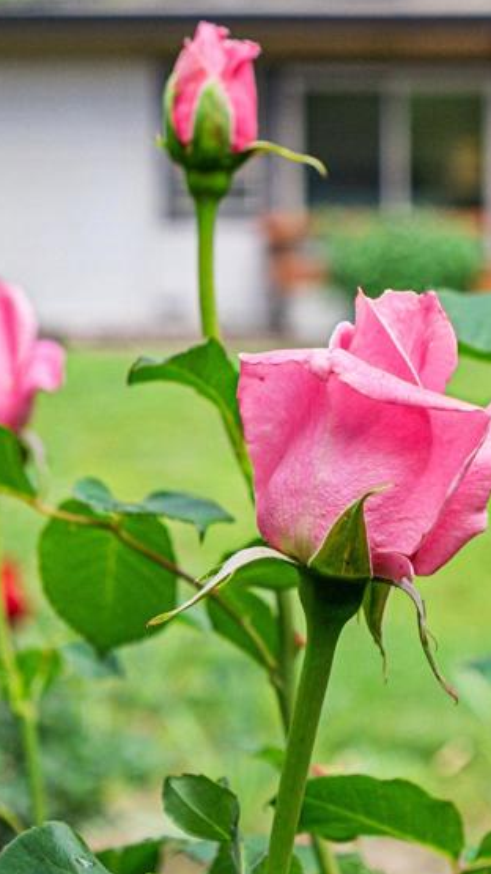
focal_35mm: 87
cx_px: 370
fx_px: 2015
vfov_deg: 24.4
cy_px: 357
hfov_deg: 13.8
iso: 400
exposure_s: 1/2000
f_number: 4
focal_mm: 30
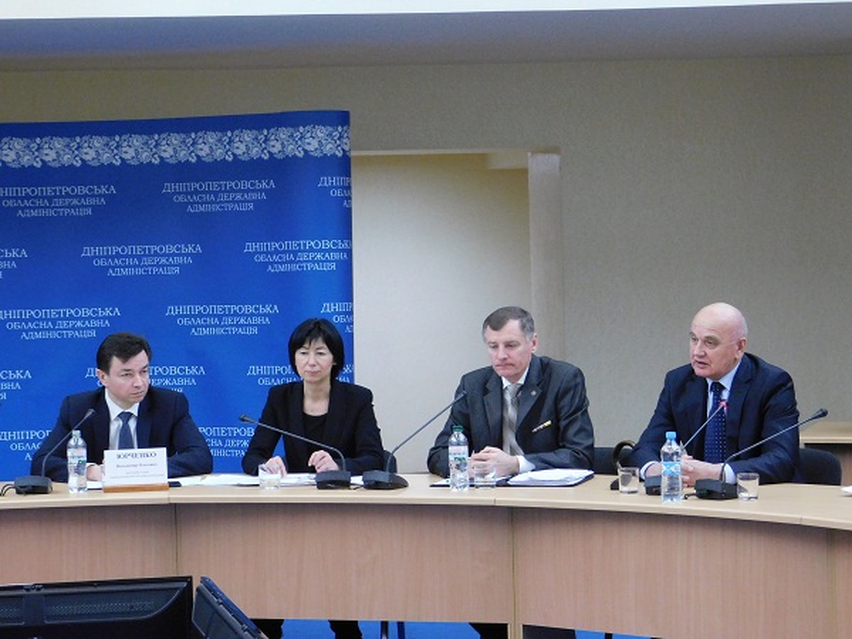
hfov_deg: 21.5
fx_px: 2240
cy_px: 320
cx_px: 426
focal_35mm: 91
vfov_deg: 16.2
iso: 800
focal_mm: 16.1
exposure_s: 1/25
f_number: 4.5
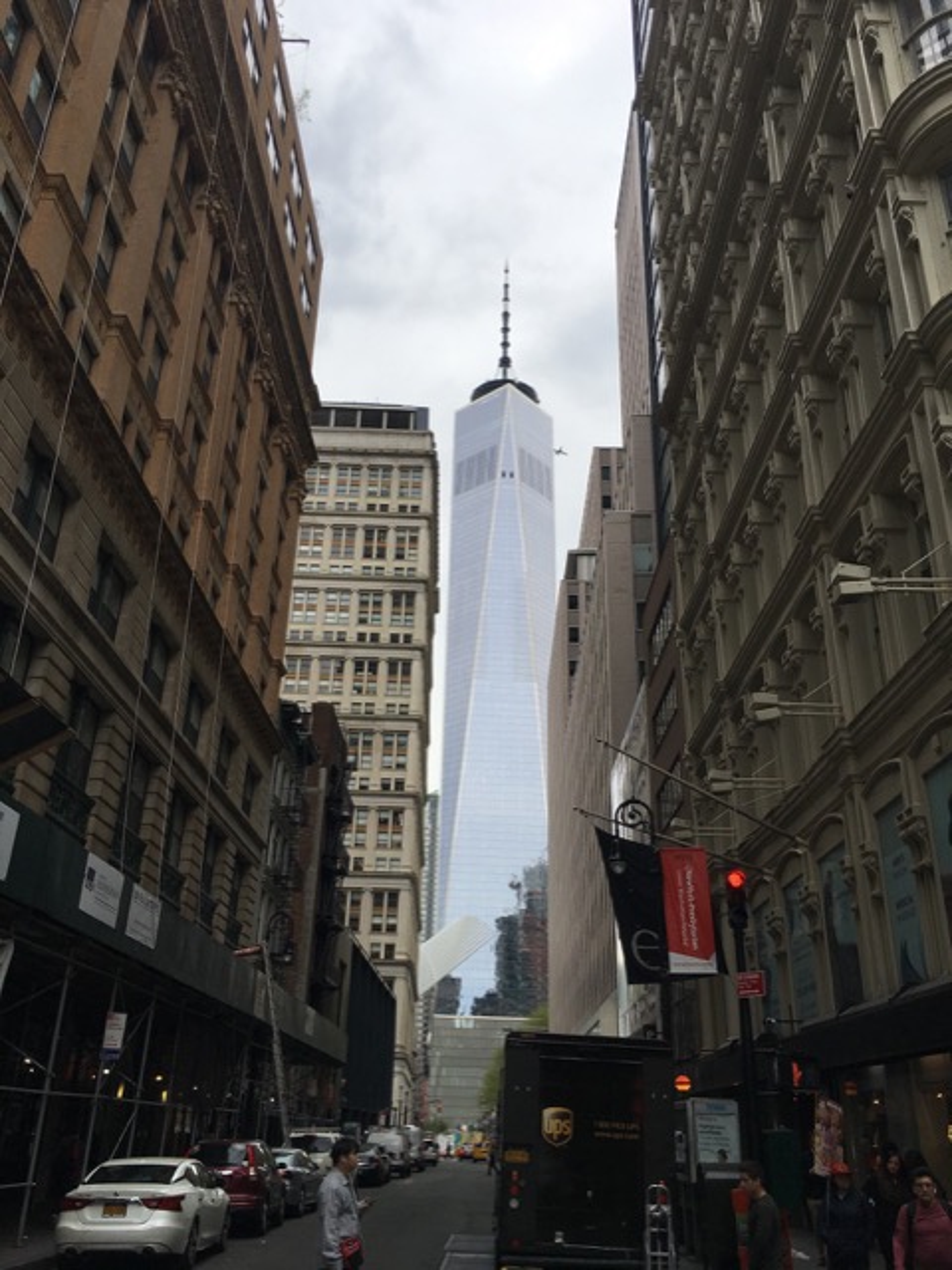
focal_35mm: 29
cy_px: 635
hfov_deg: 48.2
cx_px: 476
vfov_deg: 61.7
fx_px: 1063
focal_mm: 4.15
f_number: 2.2
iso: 25
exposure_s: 1/916
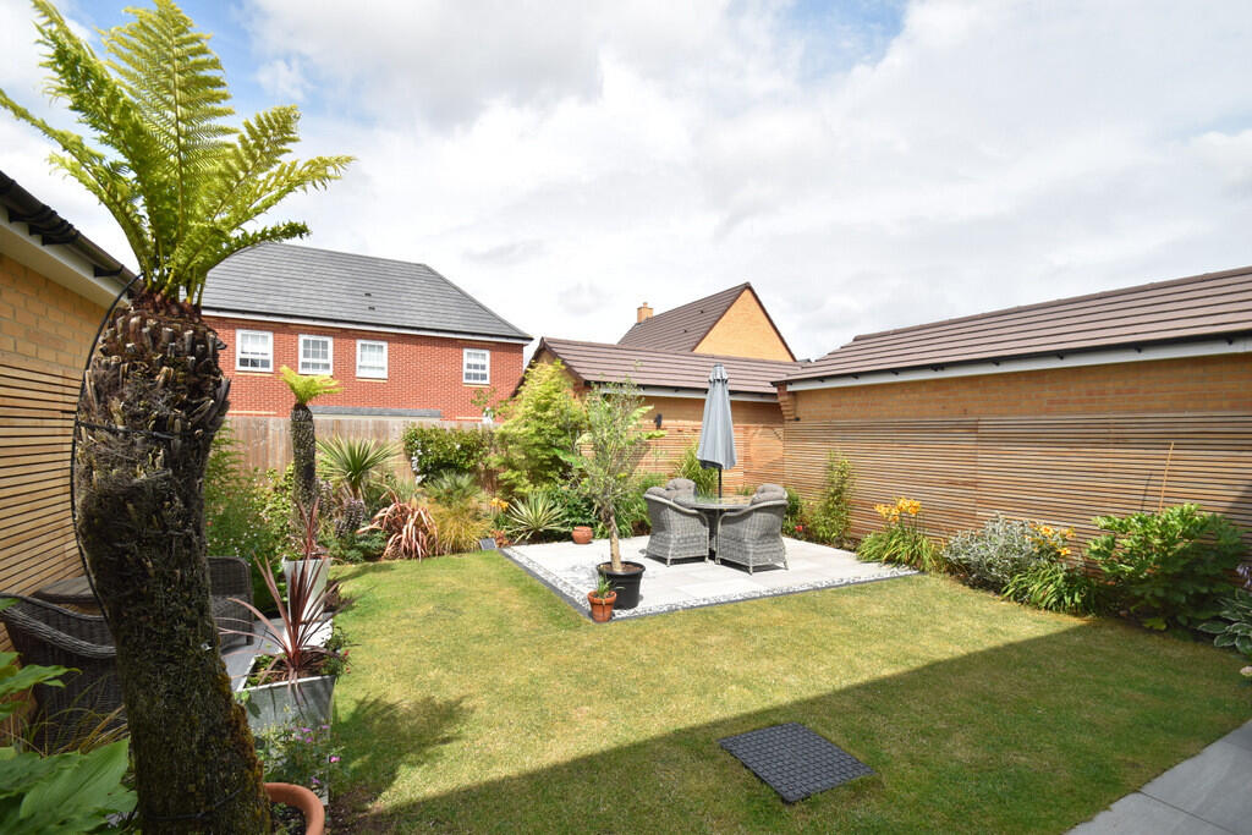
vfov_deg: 77.3
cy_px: 418
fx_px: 522
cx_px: 626
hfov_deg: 100.4
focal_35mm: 15
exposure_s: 1/250
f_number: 8
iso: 100
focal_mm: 10
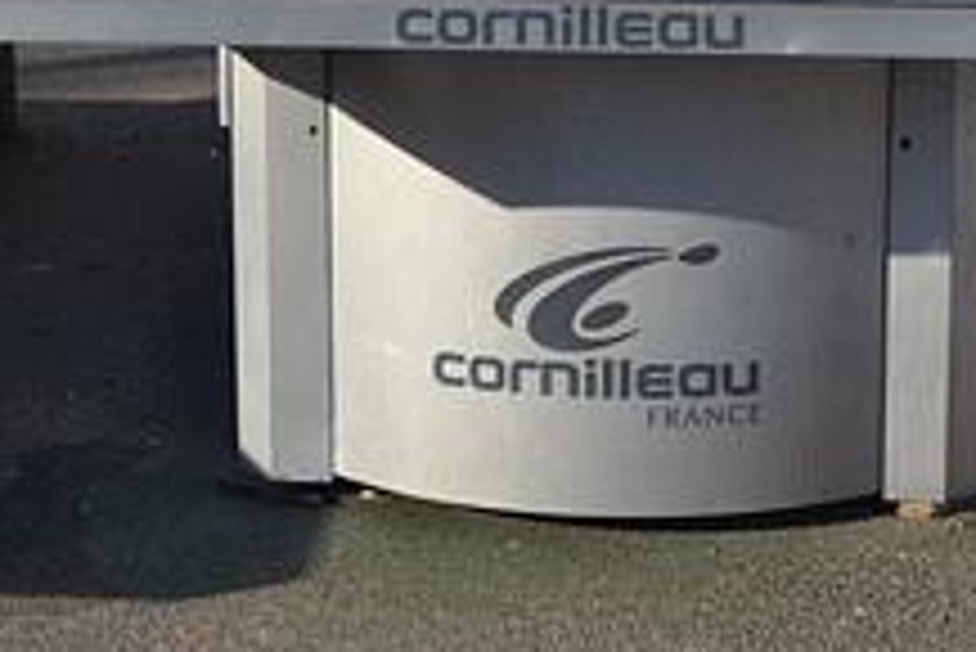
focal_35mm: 107
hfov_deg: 19.0
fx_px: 2907
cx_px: 600
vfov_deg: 12.5
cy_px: -153
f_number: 8
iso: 100
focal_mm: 31
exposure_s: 1/250
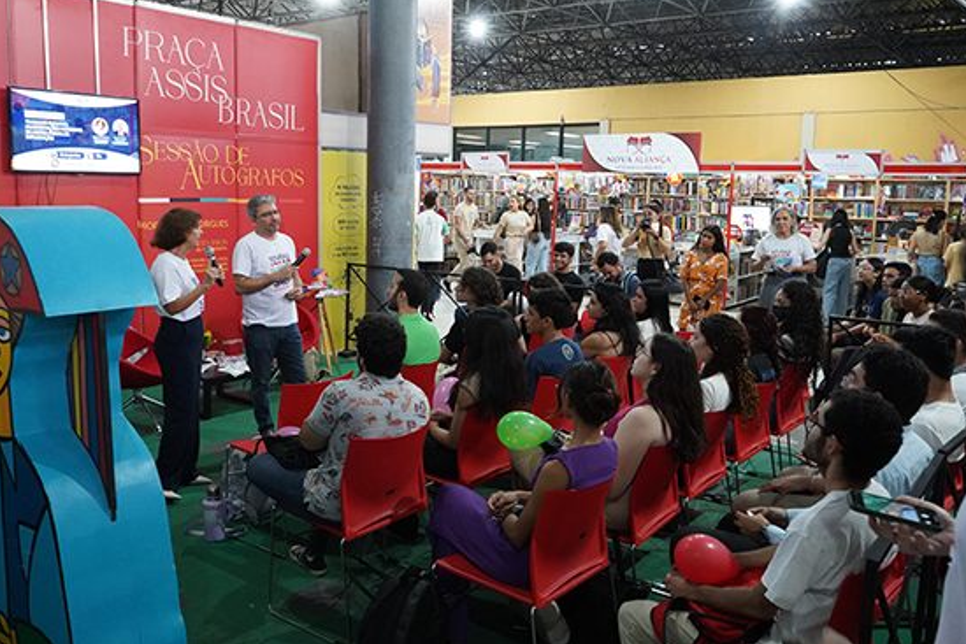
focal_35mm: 29
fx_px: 778
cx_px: 490
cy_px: 325
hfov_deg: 63.6
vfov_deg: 45.0
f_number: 9
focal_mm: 28
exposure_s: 1/60
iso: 10000
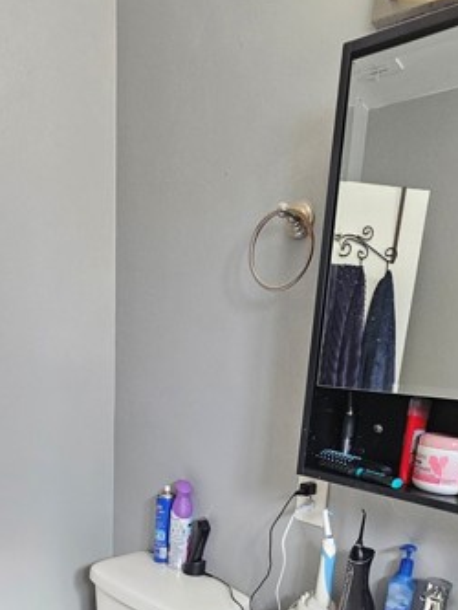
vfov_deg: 62.4
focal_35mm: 25
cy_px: 504
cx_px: 291
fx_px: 441
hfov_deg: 54.2
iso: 400
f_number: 2.2
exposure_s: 1/60
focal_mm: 2.2
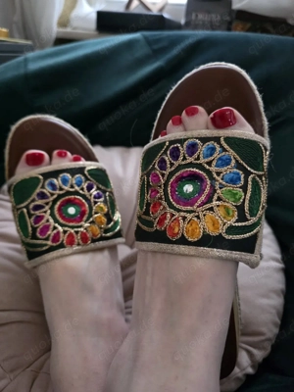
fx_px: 260
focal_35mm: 23
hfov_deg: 58.9
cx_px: 147
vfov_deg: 73.9
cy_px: 196
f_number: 1.7
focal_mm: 6.3
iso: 1250
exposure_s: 1/40
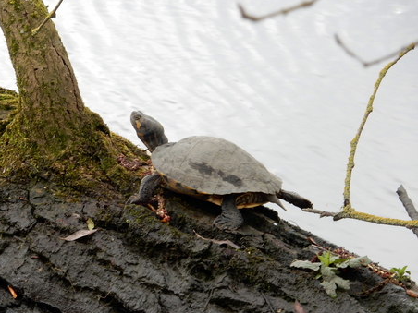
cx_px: 148
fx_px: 5144
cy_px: 189
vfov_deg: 3.5
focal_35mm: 426
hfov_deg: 4.7
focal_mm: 57.3
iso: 125
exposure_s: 1/50
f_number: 6.3
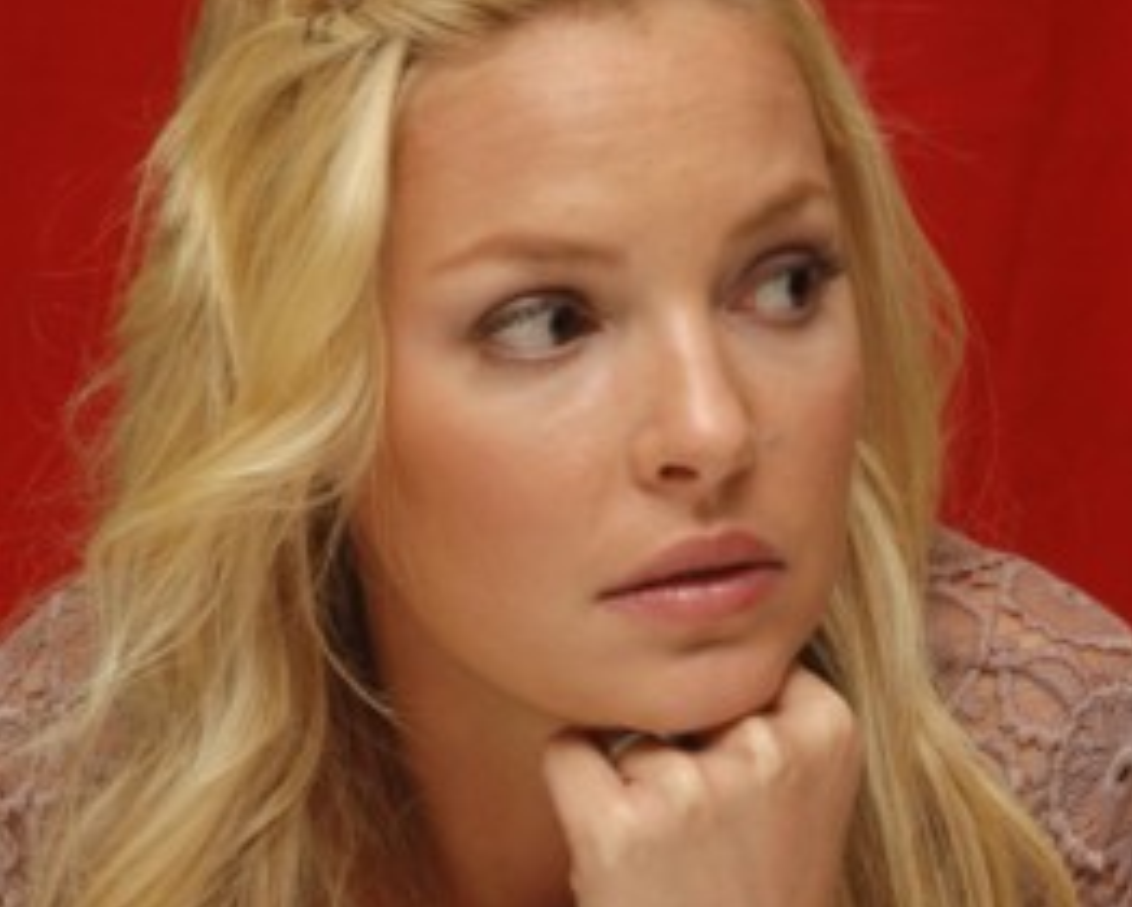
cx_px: 568
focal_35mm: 197
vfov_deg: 7.9
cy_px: 579
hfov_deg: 9.8
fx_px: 6605
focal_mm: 92
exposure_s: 1/320
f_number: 11
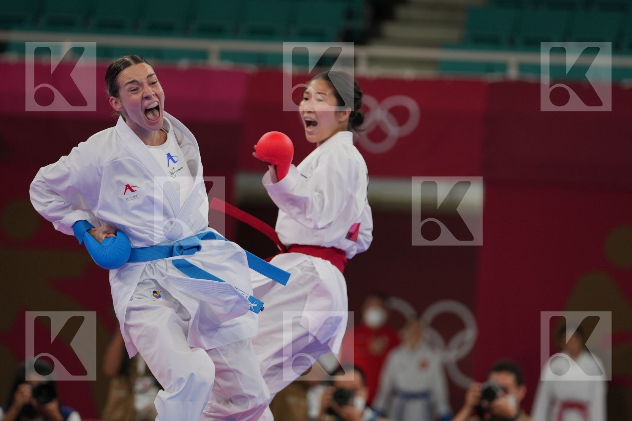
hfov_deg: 7.8
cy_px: 211
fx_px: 4617
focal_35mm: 263
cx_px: 318
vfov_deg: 5.2
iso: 400
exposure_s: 1/1000
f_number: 2.8
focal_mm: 162
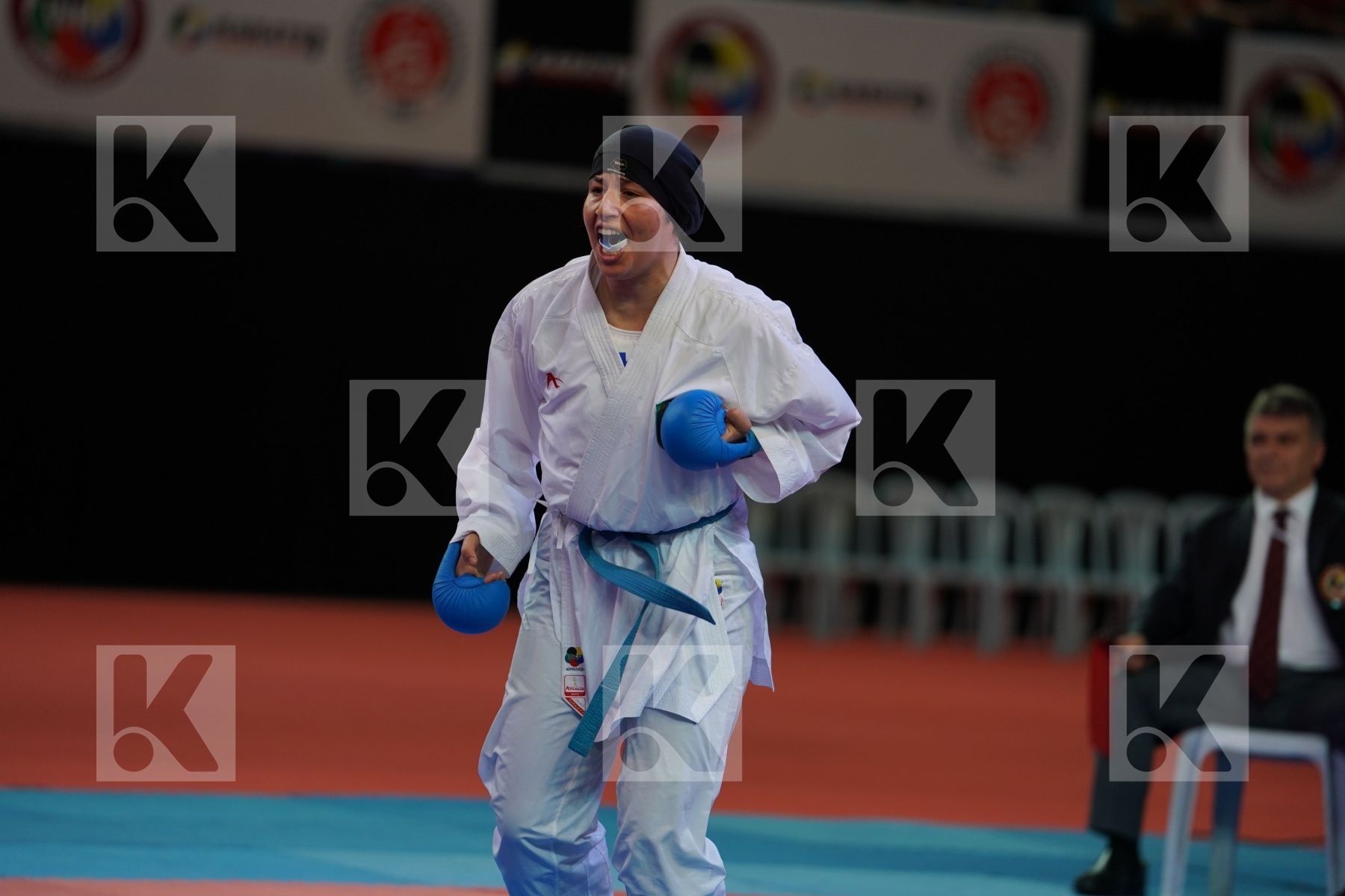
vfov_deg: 6.9
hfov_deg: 10.3
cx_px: 672
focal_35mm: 200
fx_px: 7472
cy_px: 448
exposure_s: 1/1000
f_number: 2.8
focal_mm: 200
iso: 640
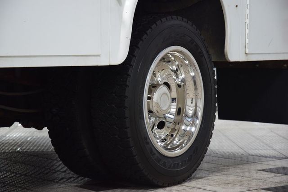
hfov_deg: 19.5
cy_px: 96
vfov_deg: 13.0
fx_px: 840
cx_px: 144
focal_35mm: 105
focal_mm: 70
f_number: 4.5
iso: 1600
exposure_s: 1/60
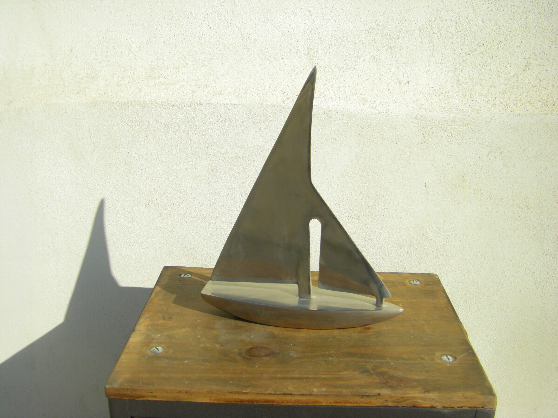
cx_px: 279
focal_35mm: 38
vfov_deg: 37.7
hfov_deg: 49.0
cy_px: 209
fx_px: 613
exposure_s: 1/250
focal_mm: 6.3
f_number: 7
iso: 64
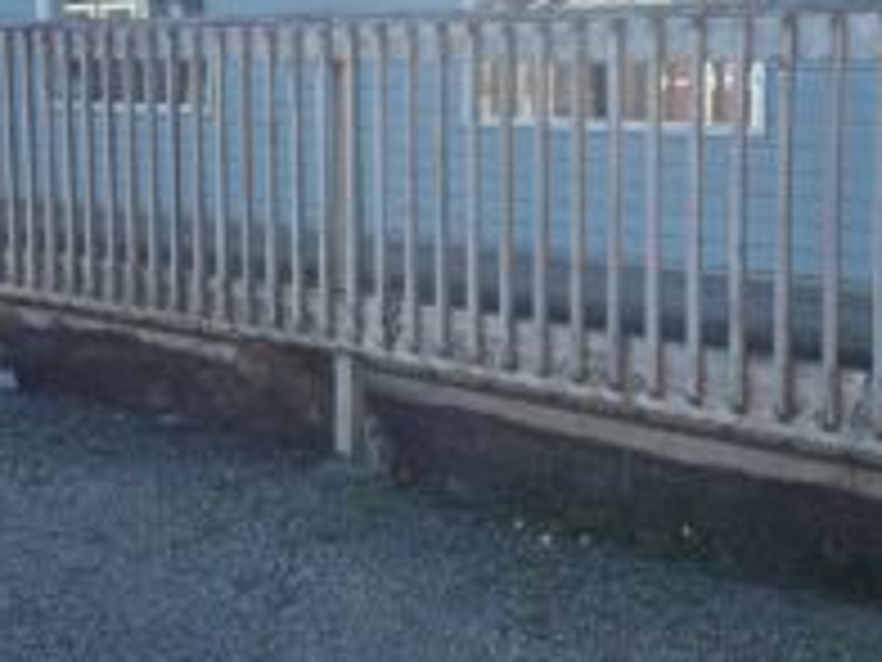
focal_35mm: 49
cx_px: 454
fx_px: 1248
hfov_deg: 38.9
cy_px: 153
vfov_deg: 29.1
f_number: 1.78
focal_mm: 6.76
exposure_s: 1/2445
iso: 100
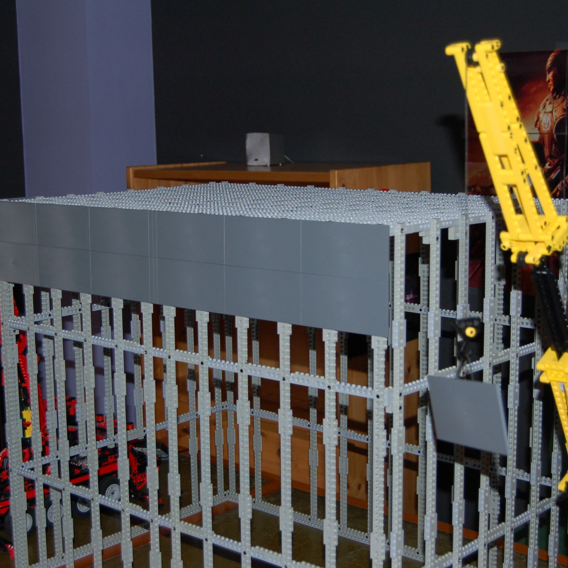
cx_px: 279
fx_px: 1077
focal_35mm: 58
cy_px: 282
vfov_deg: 29.6
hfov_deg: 29.6
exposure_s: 1/60
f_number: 4.2
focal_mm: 30
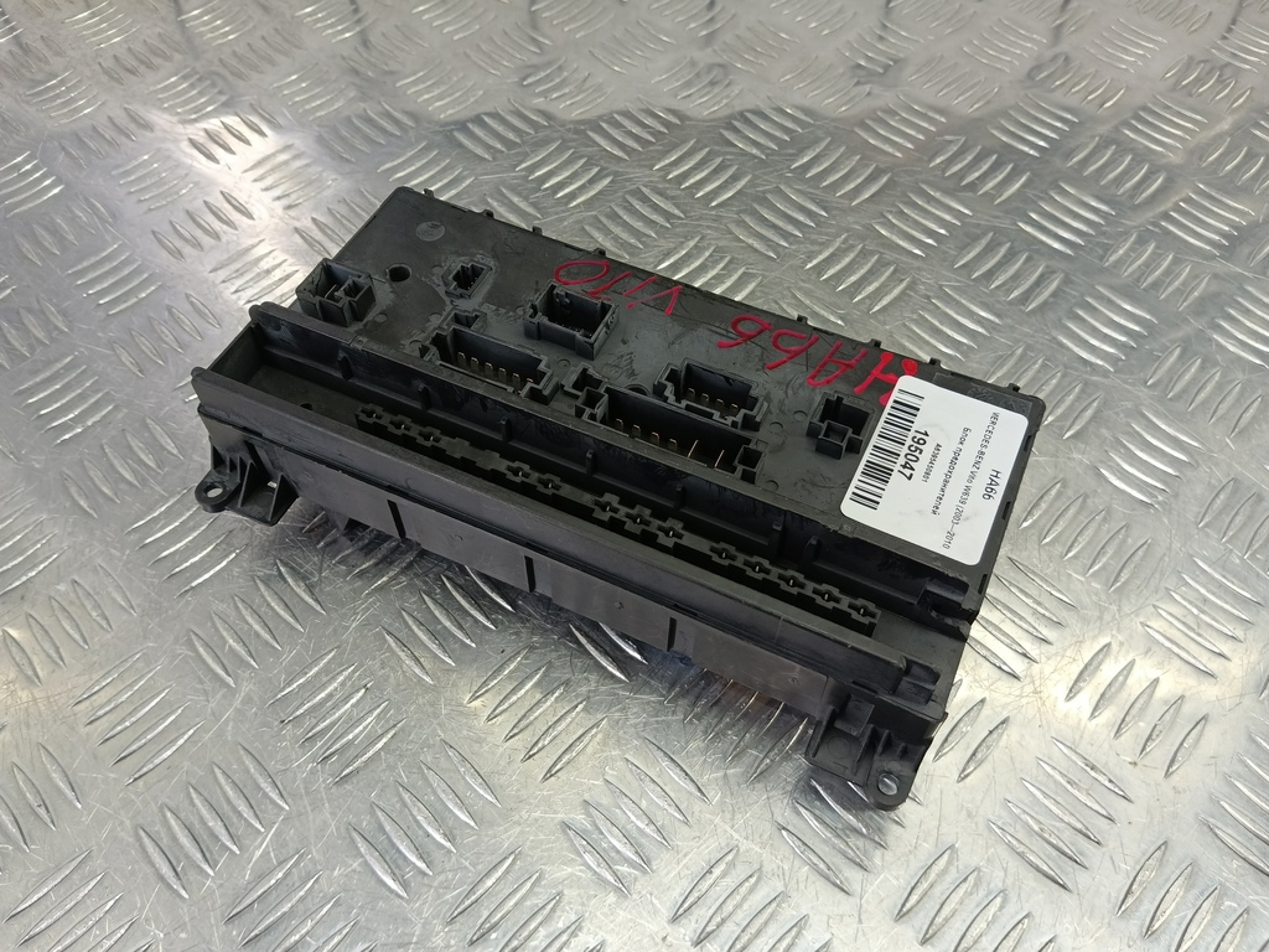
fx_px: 843
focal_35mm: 23
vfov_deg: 58.9
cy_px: 476
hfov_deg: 73.9
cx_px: 634
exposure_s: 1/50
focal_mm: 4.11
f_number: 1.6
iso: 132
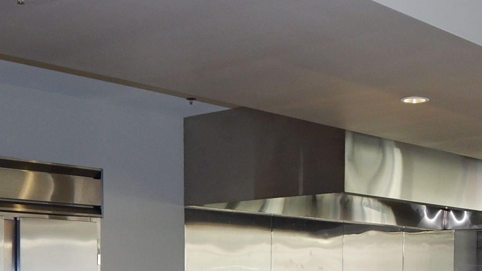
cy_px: 319
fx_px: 843
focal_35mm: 66
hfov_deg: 31.4
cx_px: 352
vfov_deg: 17.5
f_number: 3.3
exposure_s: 1/30
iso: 200
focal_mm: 6.1
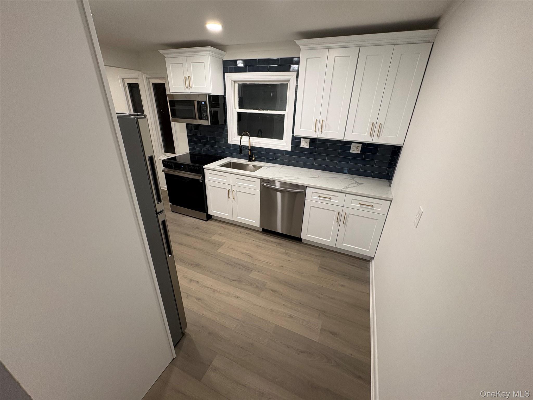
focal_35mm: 14
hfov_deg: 102.1
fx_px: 216
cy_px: 200
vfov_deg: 85.7
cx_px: 266
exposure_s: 1/60
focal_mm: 2.22
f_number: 2.2
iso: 160
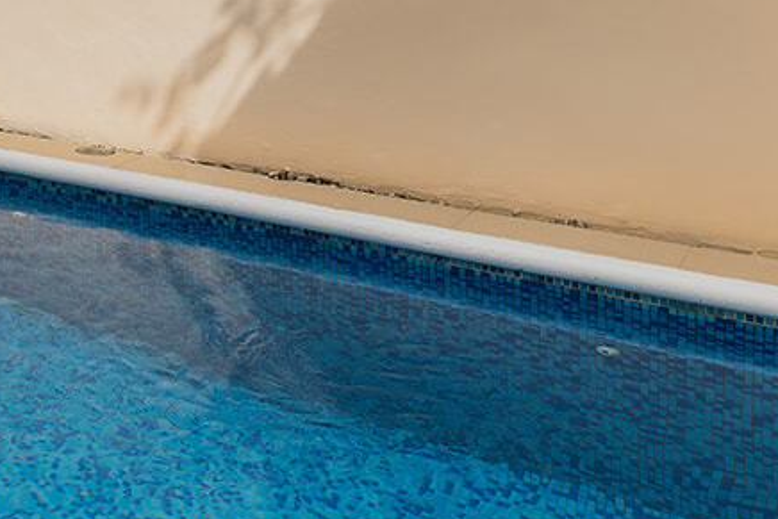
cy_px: -133
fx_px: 1189
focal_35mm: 55
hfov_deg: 30.6
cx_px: -162
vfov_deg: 22.4
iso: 250
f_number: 4
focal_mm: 10
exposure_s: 1/2000
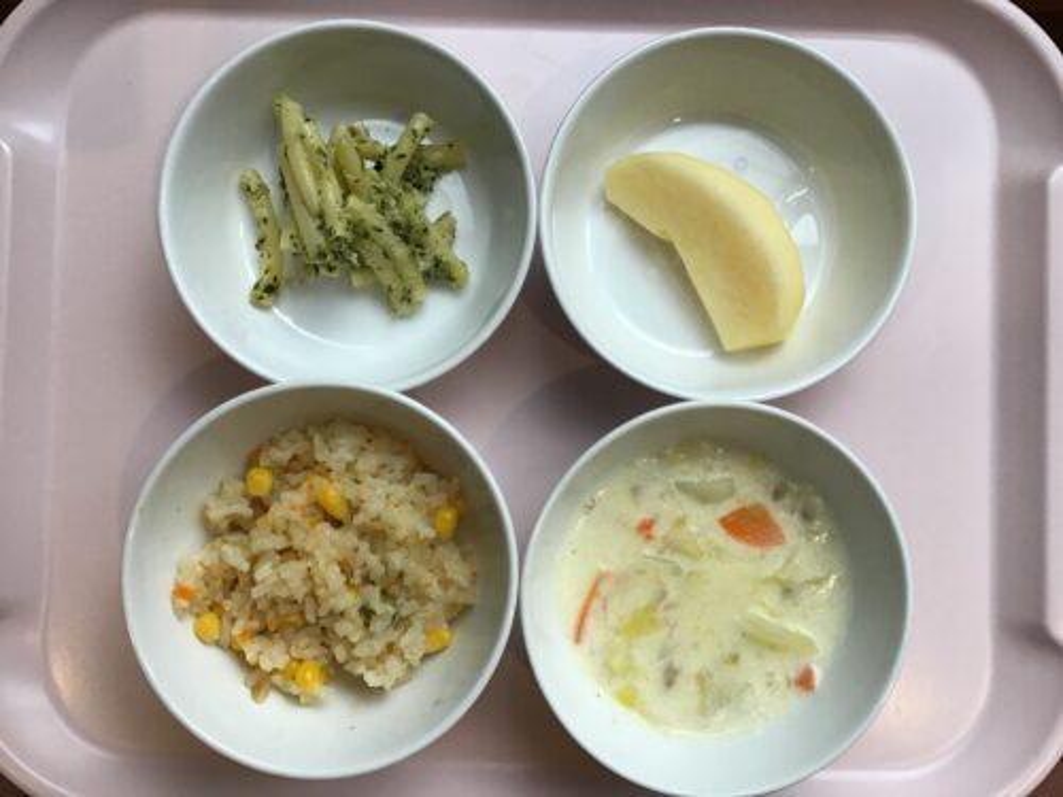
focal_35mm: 31
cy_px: 398
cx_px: 532
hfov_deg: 58.4
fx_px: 952
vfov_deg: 45.4
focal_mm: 3.3
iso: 25
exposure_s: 1/40
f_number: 2.4
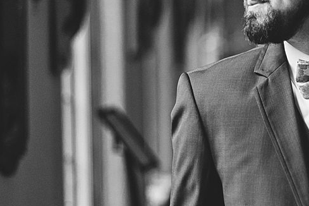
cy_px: 61
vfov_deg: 9.5
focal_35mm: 144
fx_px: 1236
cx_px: 277
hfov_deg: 14.1
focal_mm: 50
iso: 400
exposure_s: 1/800
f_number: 1.4
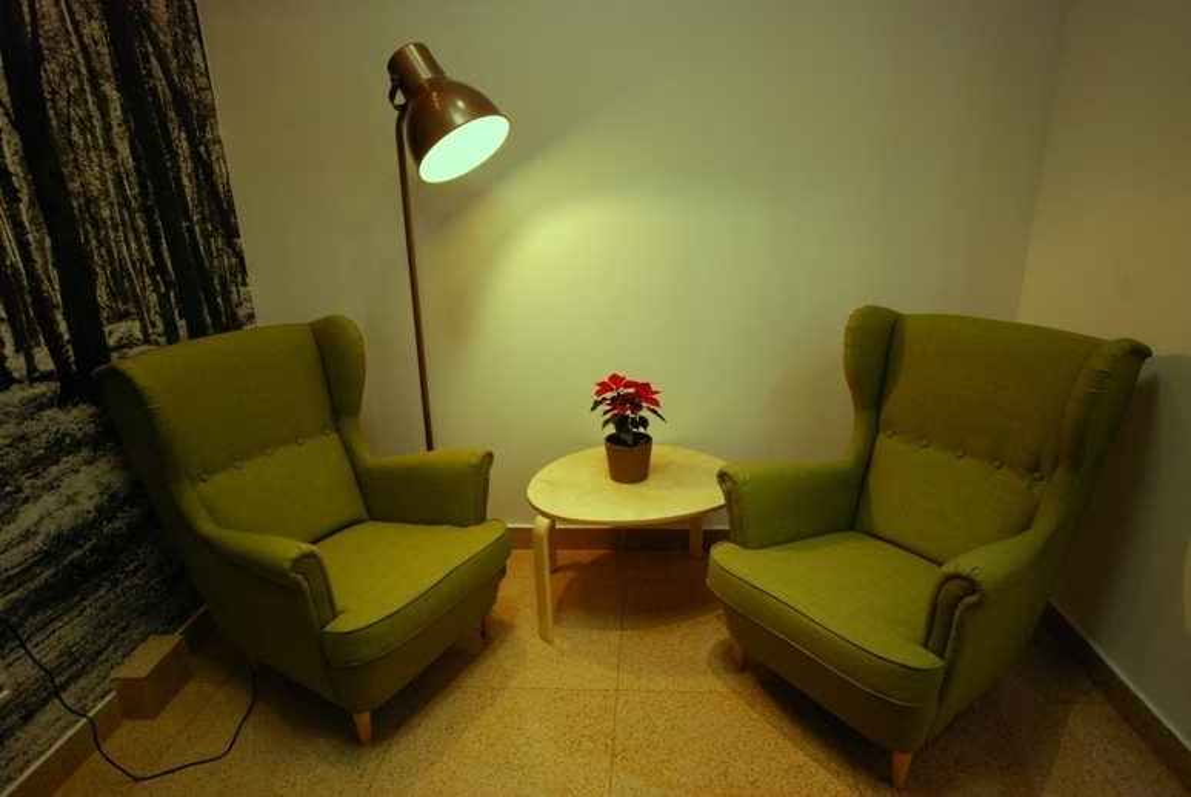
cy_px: 398
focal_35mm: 21
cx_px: 596
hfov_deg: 81.1
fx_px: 696
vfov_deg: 59.6
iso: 640
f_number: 4.8
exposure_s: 1/60
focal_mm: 14
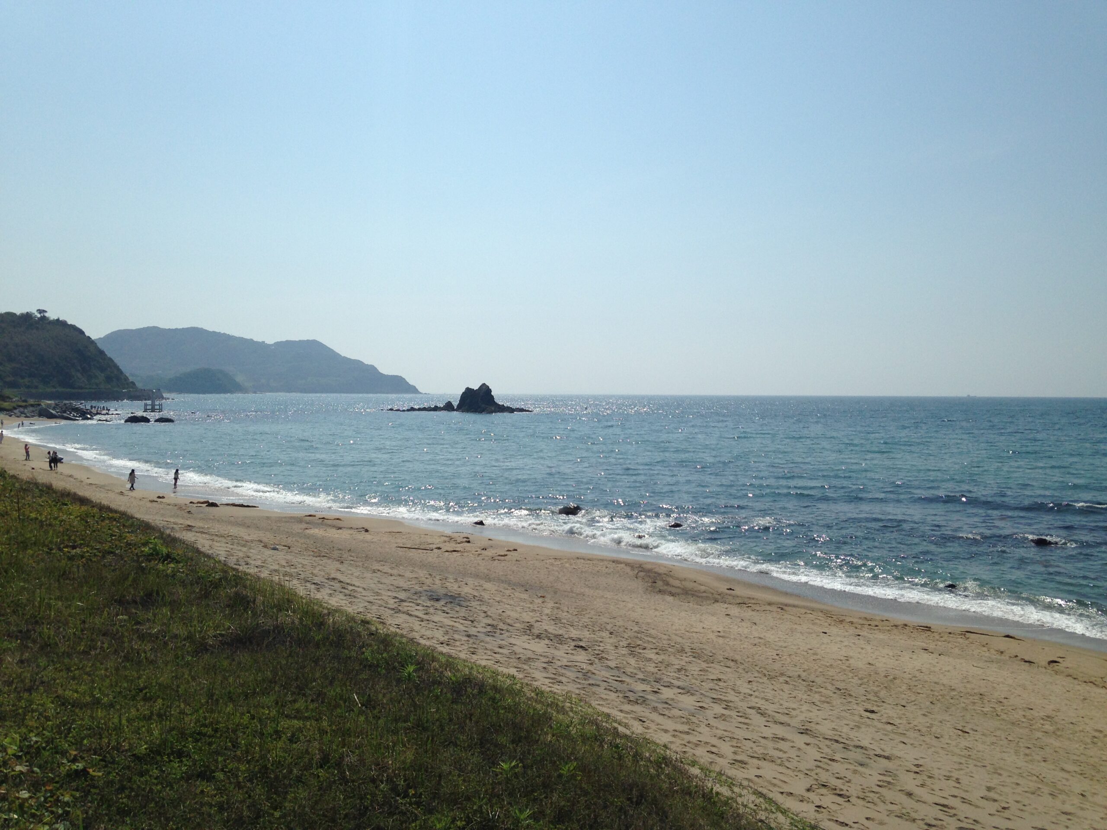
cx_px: 554
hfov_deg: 55.4
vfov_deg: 42.9
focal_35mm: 33
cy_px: 415
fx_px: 1055
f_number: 2.4
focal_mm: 4.12
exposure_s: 1/4926
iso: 50
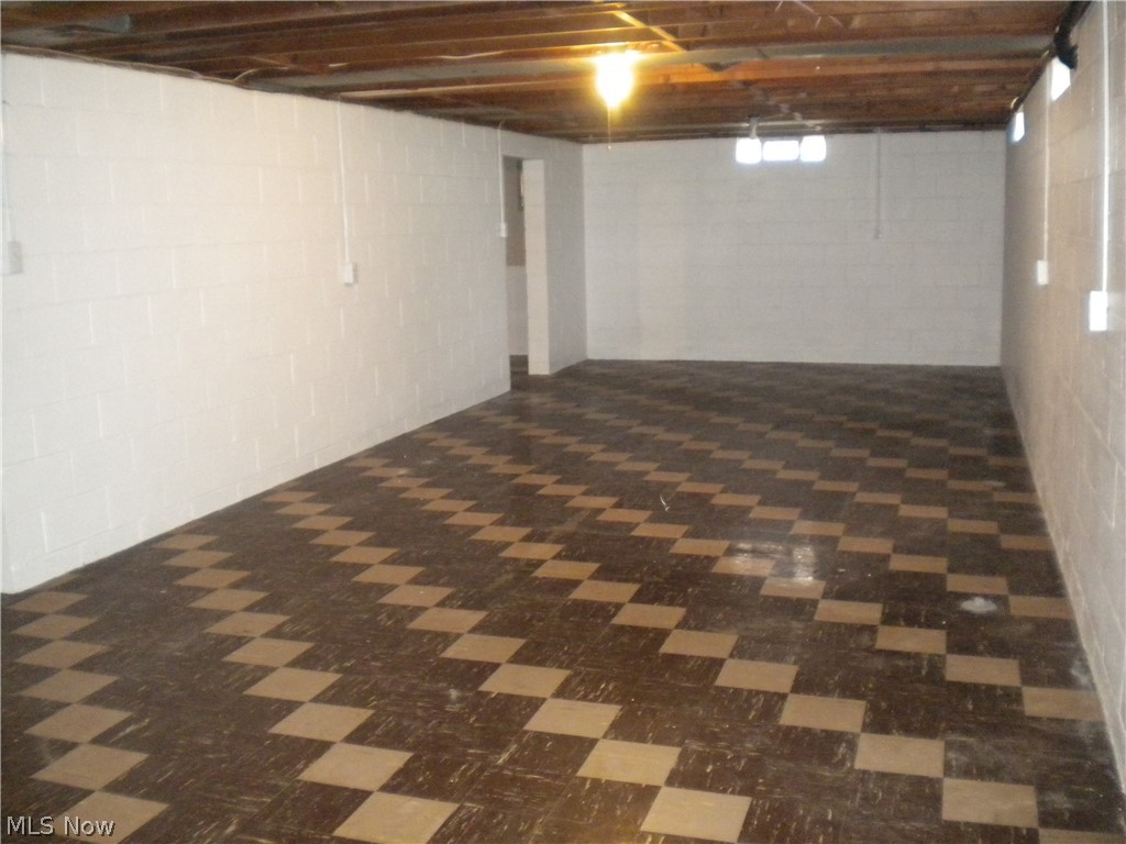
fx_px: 1138
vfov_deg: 40.7
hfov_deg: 52.6
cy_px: 422
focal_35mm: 35
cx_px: 563
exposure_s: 1/30
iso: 800
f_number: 3.1
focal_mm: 6.3
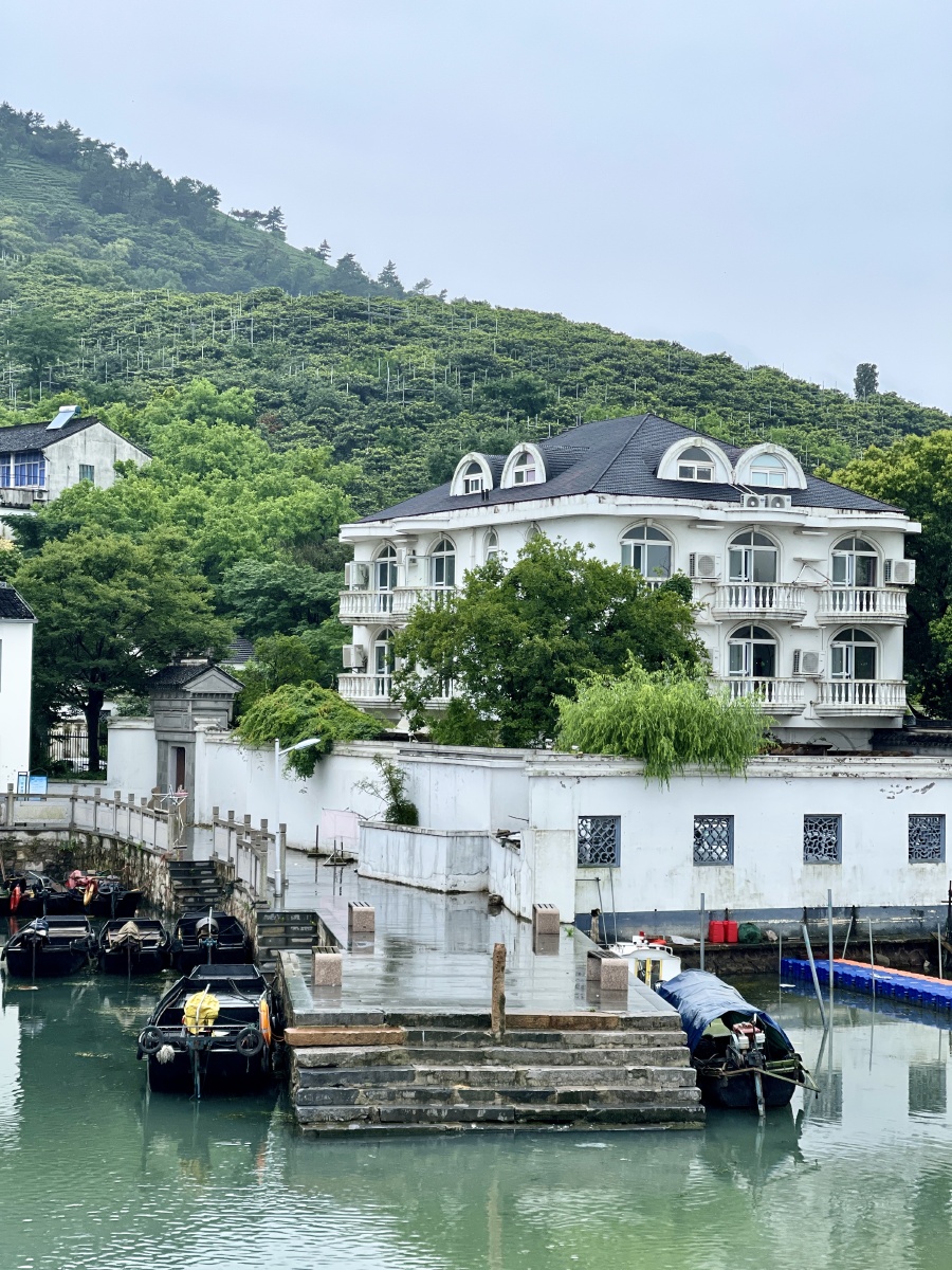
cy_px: 635
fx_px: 2347
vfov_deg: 30.3
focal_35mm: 64
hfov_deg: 22.9
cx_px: 476
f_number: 2.2
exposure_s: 1/438
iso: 20
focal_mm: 7.5
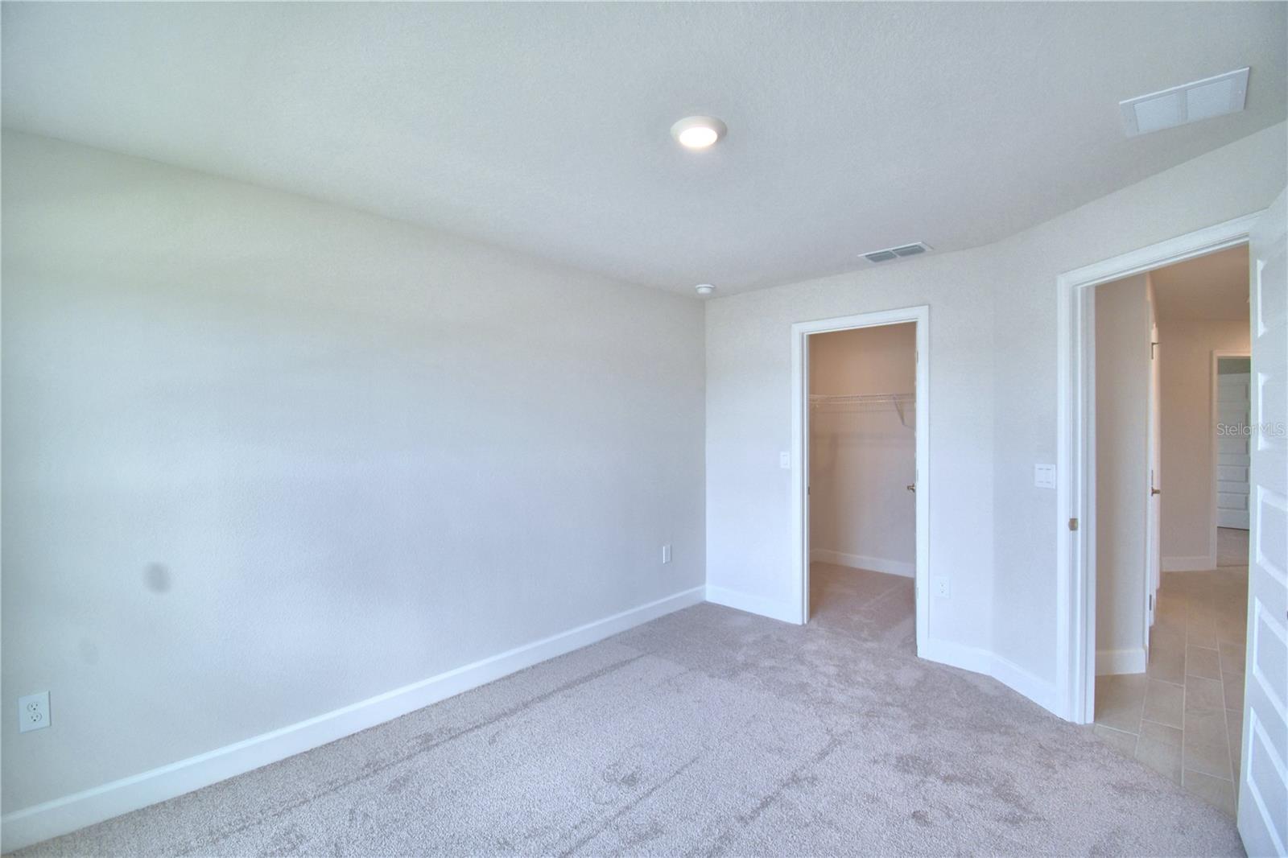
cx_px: 644
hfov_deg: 100.4
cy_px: 429
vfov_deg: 77.3
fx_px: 537
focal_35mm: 15
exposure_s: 1/160
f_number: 4.5
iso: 200
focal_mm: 10
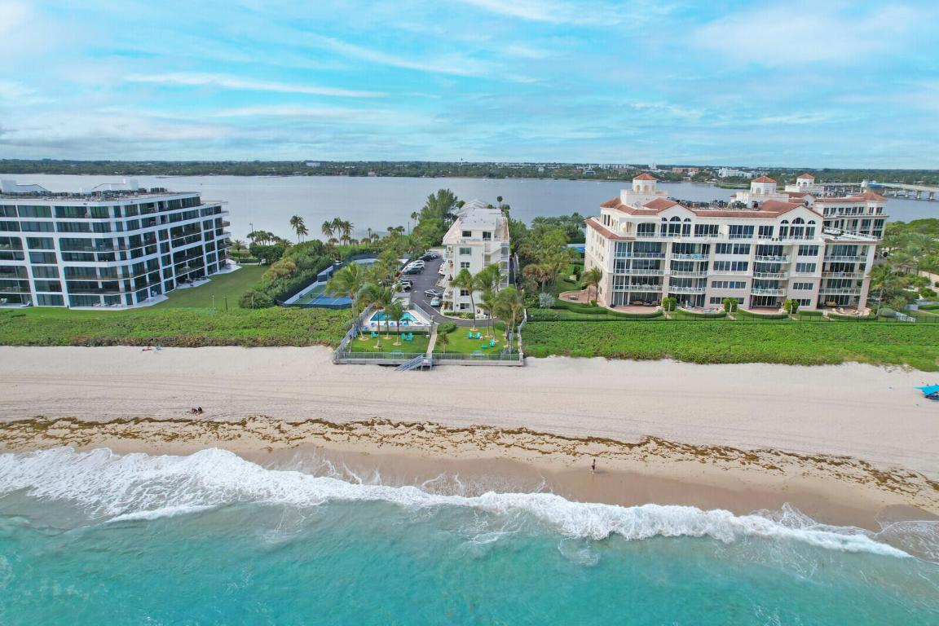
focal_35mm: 22
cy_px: 313
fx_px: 574
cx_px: 470
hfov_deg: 78.6
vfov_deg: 57.2
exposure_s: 1/2000
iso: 140
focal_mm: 8.38
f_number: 2.8
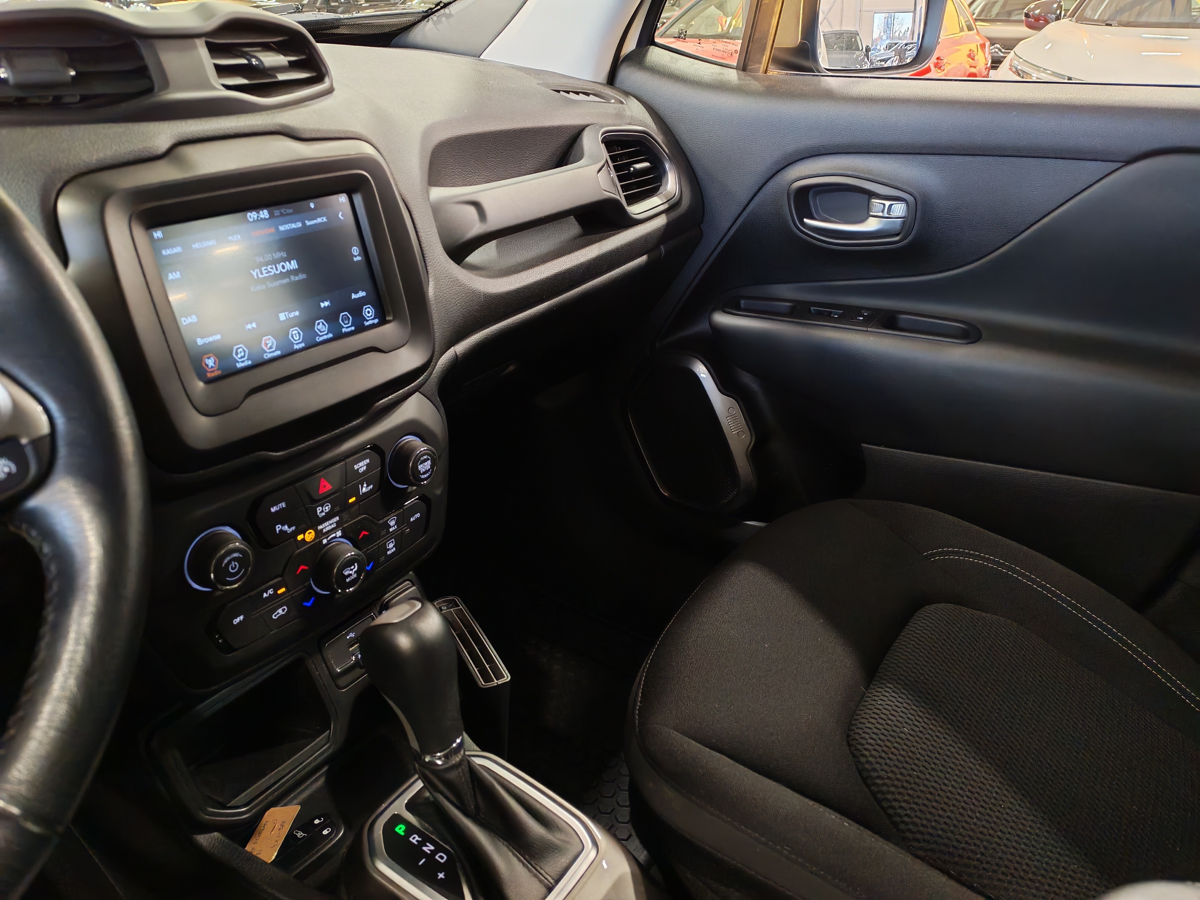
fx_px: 936
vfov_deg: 51.4
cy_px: 450
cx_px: 600
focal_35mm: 27
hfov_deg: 65.3
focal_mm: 6.12
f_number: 1.9
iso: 1600
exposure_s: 1/50
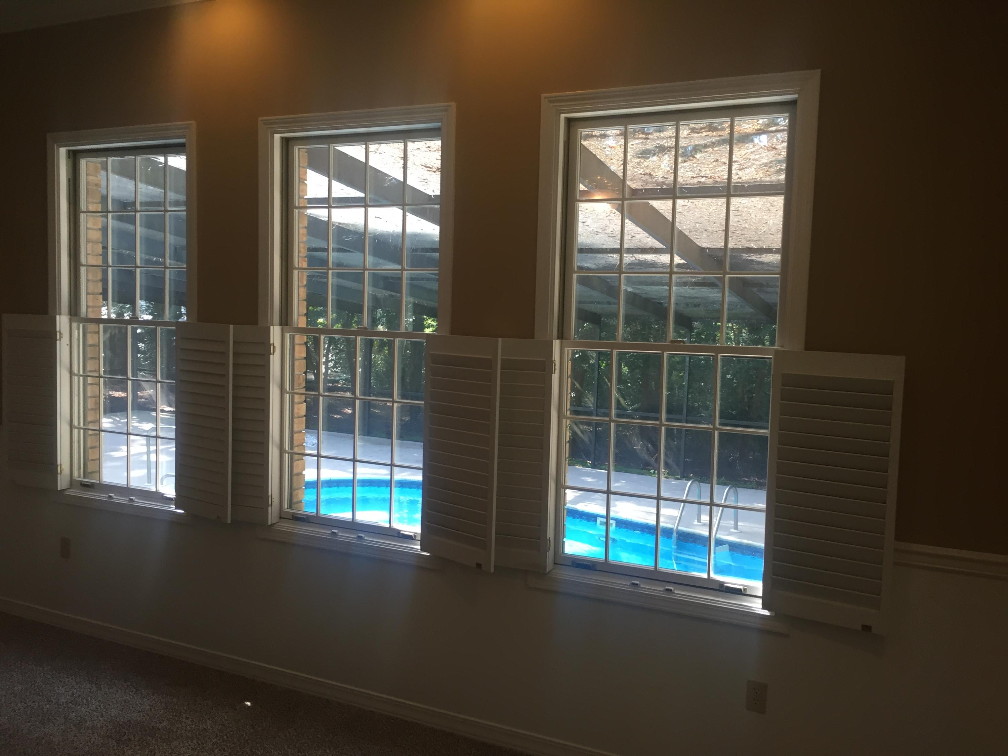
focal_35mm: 29
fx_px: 844
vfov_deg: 48.2
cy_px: 378
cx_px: 504
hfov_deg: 61.7
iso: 32
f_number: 2.2
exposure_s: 1/30
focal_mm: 4.15
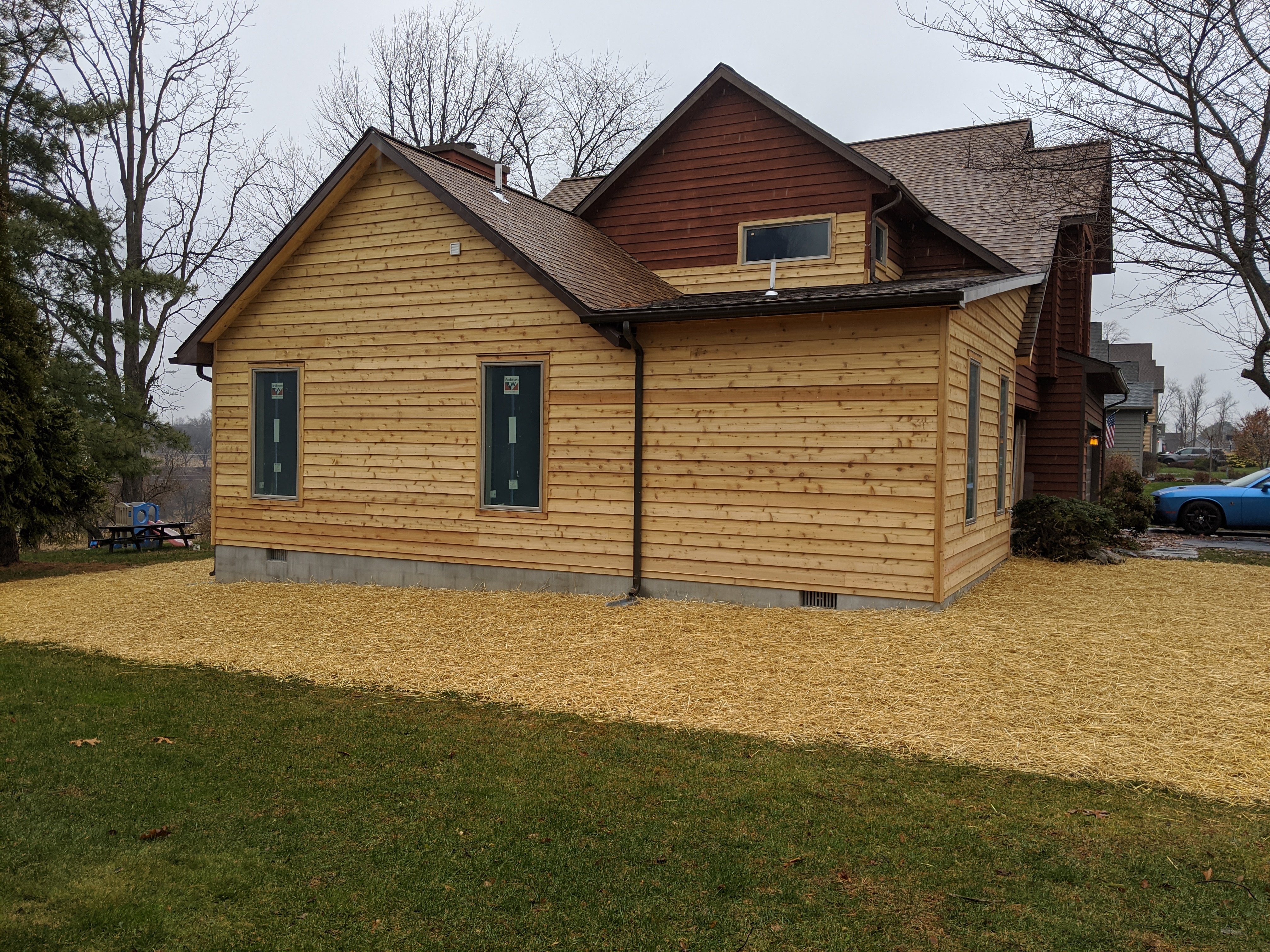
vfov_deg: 51.4
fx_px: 991
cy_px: 476
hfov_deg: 65.3
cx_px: 635
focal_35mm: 27
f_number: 1.8
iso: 67
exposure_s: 1/559
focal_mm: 4.44
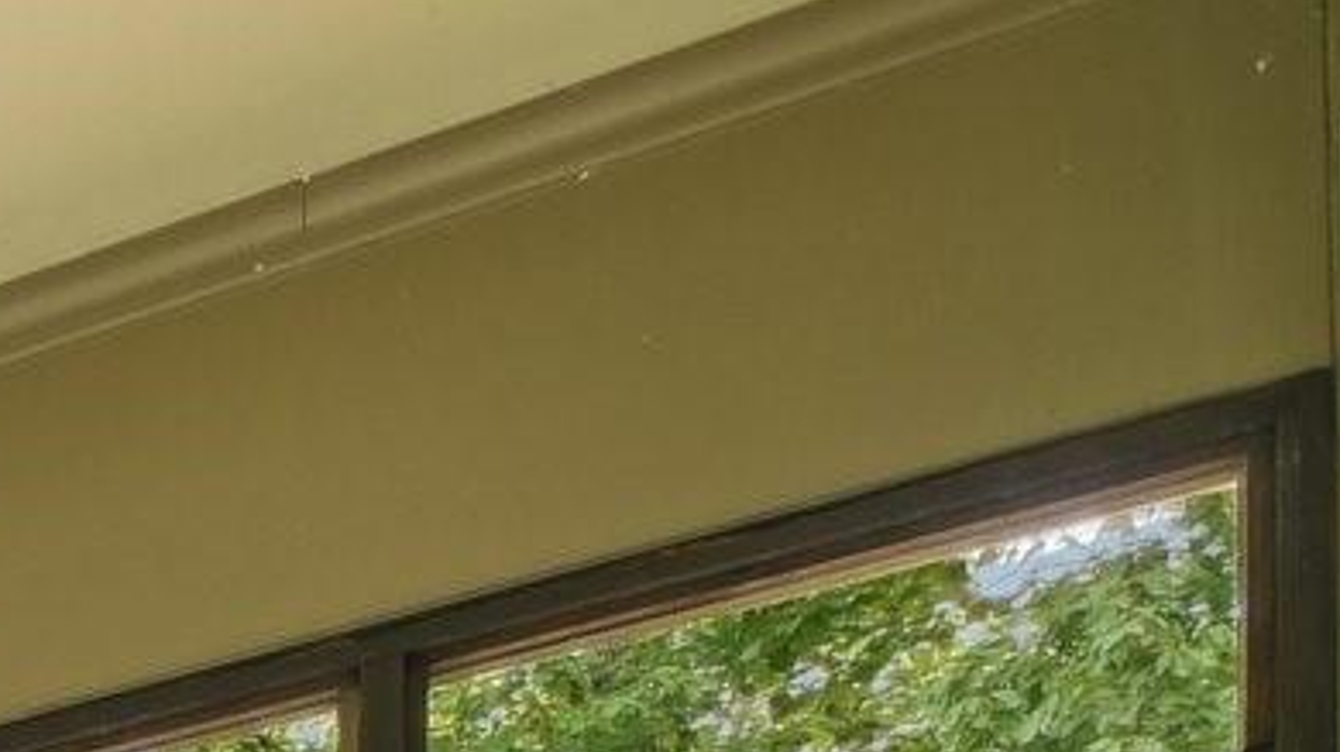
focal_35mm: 77
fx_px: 2735
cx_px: -2024
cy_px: 2069
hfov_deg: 14.4
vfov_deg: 11.4
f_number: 8
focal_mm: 14
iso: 200
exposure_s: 1/20
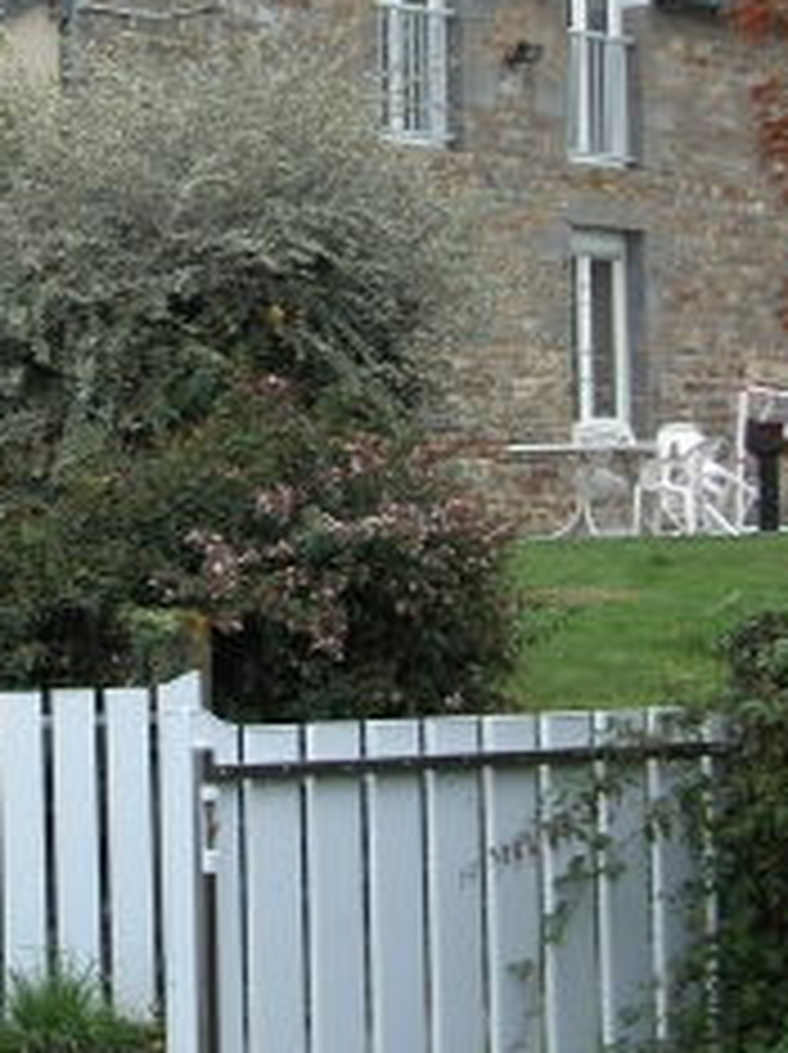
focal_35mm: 127
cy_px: 225
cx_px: -9
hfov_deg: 11.5
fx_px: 3862
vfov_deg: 15.4
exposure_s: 1/86.1
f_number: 3.1
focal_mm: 14.7
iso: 100
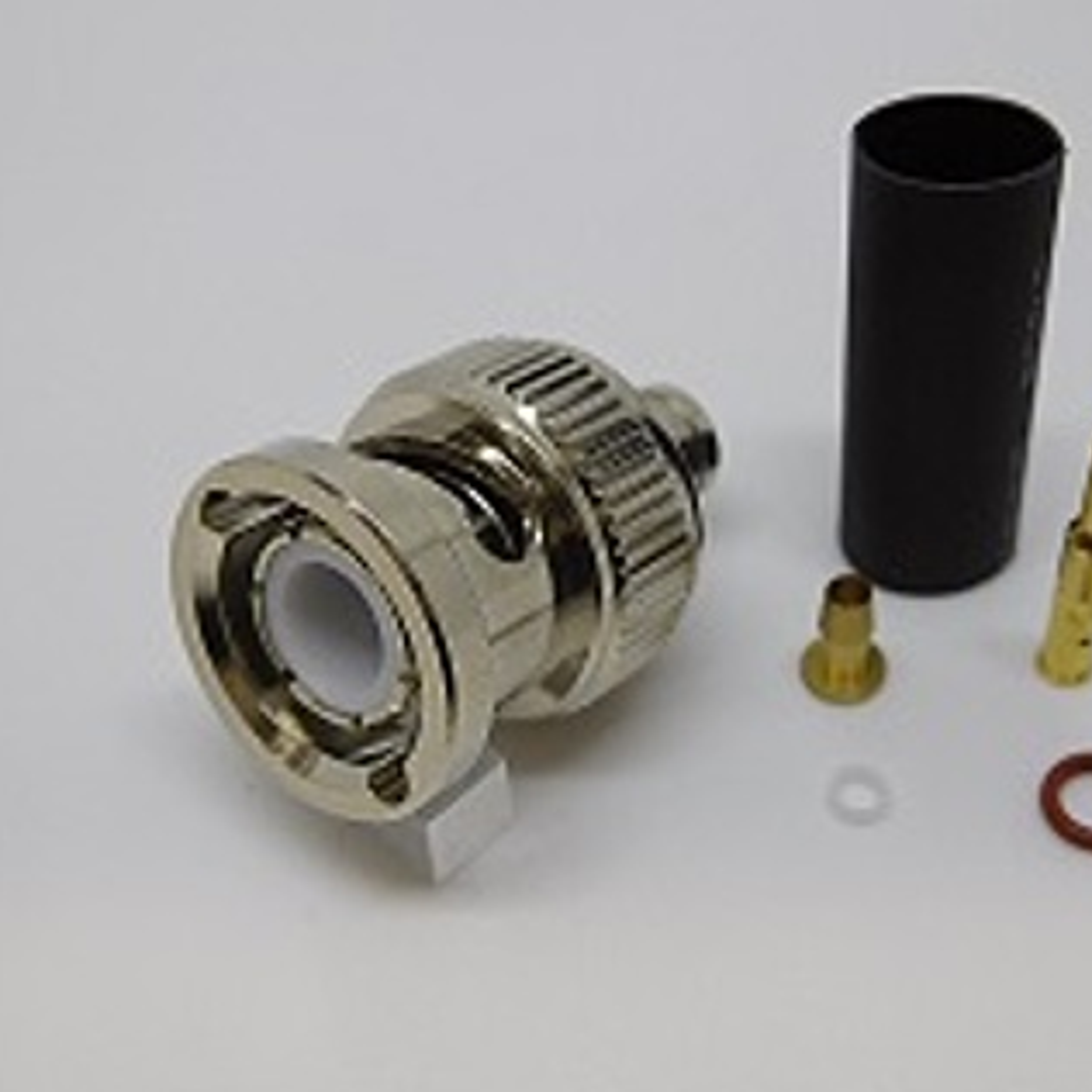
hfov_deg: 30.4
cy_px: 520
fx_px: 1999
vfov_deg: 30.6
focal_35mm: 56
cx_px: 674
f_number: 3.9
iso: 125
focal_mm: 7.1
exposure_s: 1/125
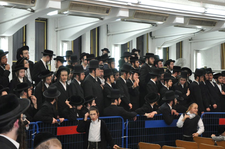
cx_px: 93
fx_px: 403
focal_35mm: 65
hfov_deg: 31.1
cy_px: 68
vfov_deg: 21.0
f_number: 4.5
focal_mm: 35
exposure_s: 1/60
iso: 800
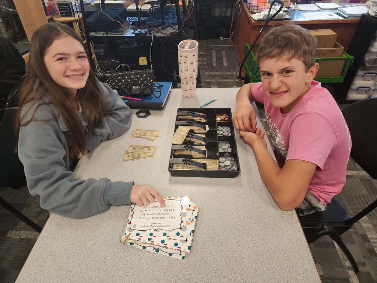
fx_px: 250
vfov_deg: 58.9
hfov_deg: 73.9
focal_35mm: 23
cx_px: 188
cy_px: 142
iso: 250
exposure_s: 1/120
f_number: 1.8
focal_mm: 6.4
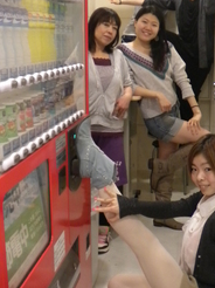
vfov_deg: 33.7
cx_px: 160
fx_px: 473
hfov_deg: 25.3
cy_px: 119
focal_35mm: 57
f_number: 3.1
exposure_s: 1/36.8
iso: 400
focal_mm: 6.3
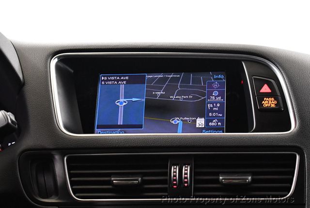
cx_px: 155
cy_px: 104
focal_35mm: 110
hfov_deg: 18.6
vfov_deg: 12.5
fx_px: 948
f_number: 5.6
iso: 4500
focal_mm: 55
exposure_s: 1/60
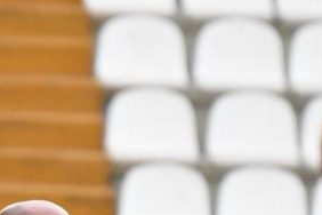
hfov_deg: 1.9
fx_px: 9758
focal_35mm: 1091
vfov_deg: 1.3
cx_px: 54
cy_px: 372
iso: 1000
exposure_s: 1/2000
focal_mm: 200
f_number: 3.2
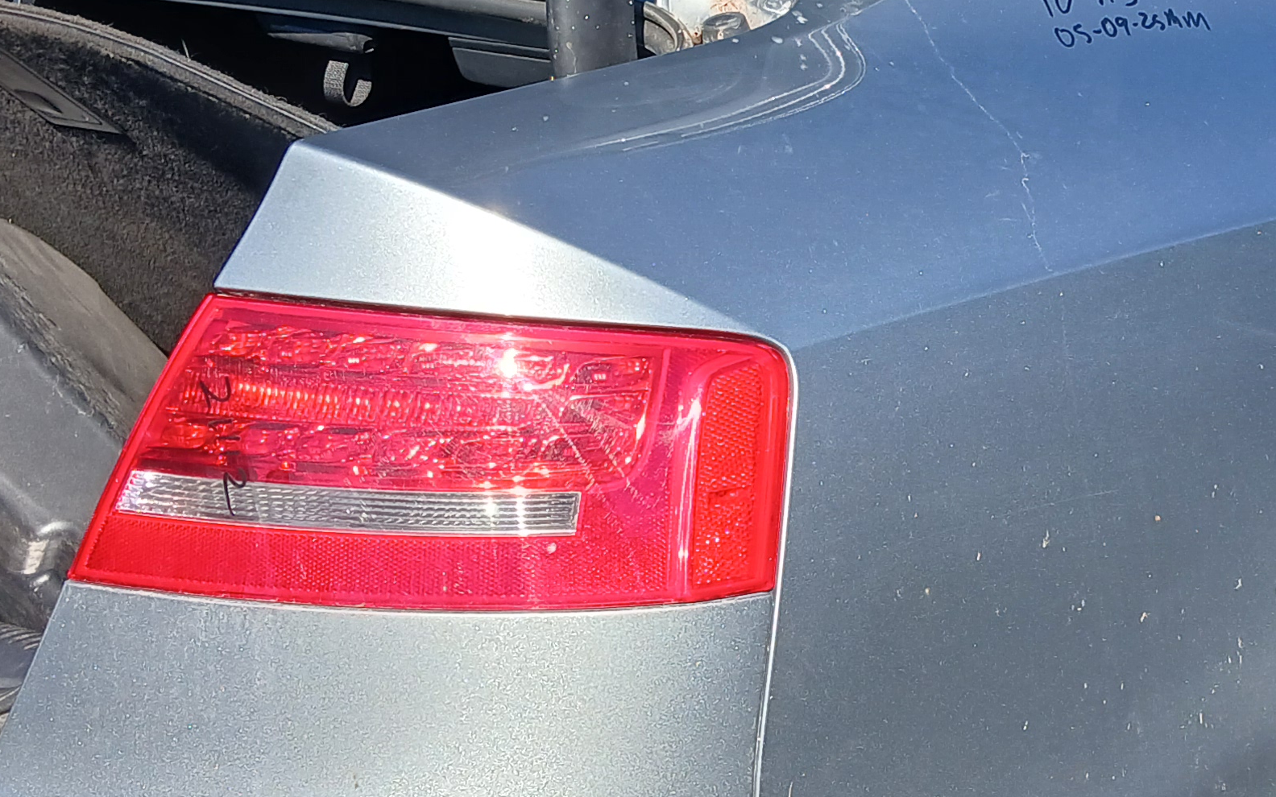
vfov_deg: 18.3
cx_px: 978
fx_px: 2469
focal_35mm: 71
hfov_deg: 28.5
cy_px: 336
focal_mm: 3.98
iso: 20
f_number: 1.8
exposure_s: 1/347
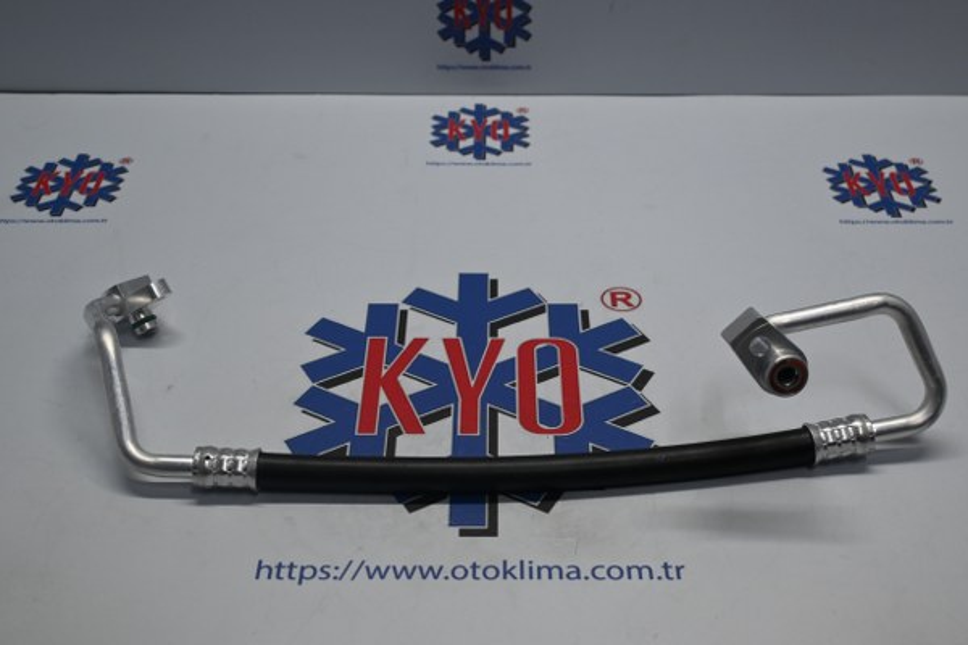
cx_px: 484
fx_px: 1210
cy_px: 322
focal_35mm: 45
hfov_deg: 43.6
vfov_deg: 29.9
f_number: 4.8
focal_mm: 30
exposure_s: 1/125
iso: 450
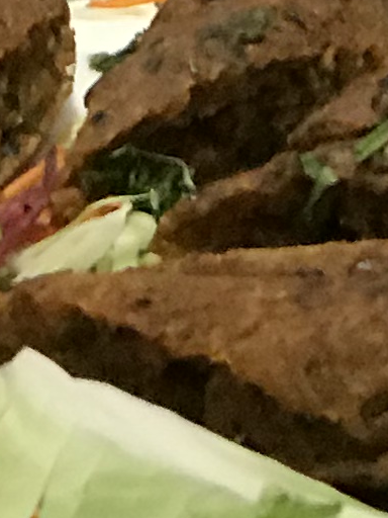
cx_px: 10
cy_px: -472
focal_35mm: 449
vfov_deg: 4.4
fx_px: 6710
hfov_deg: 3.3
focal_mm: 6.6
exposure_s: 1/50
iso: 250
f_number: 2.8
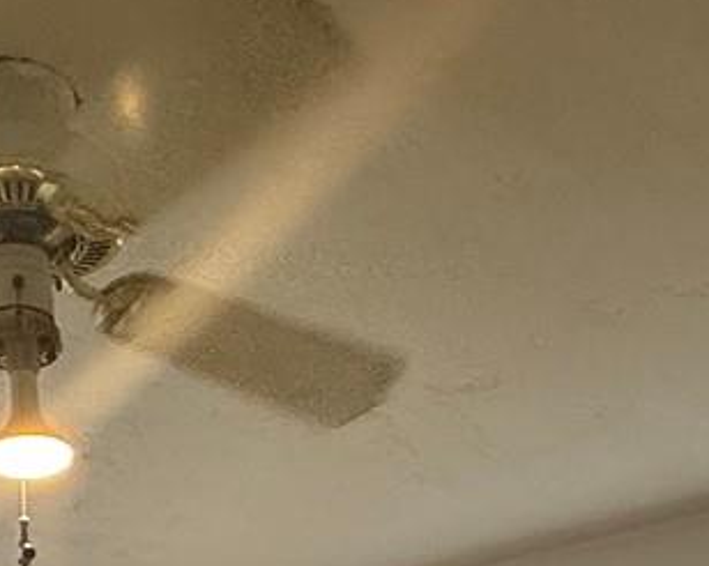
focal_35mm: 71
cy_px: 1291
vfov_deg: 15.0
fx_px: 1489
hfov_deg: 26.4
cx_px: 166
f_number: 2.2
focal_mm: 2.22
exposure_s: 1/120
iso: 160
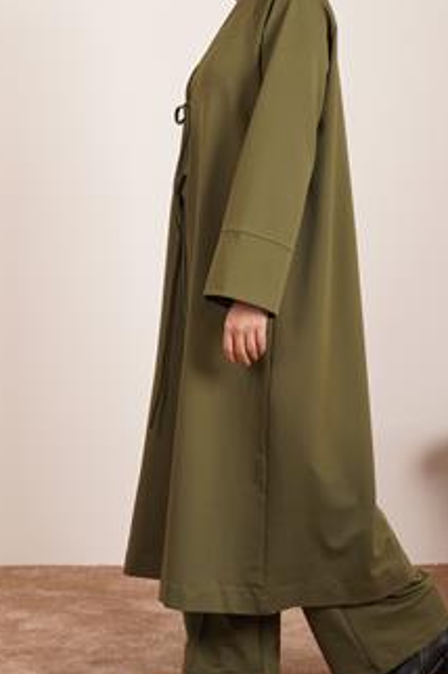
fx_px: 1294
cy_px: 186
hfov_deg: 19.6
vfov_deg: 28.8
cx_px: 304
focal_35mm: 69
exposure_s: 1/500
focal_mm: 37.1
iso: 125
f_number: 5
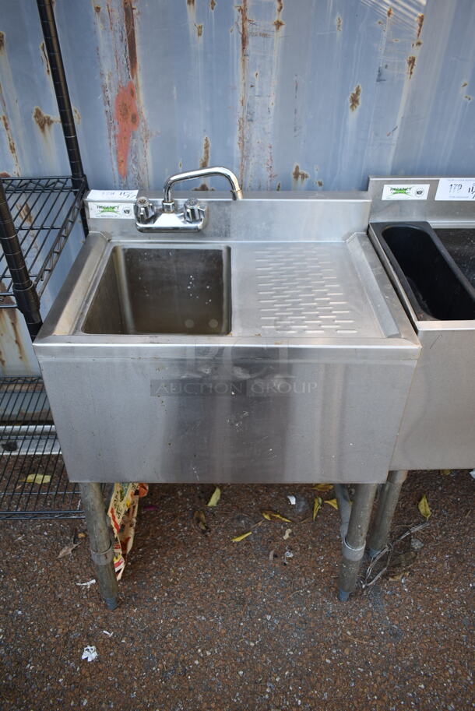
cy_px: 356
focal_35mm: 27
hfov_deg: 48.0
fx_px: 534
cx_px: 238
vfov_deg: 67.3
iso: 100
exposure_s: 1/60
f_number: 4
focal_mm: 18
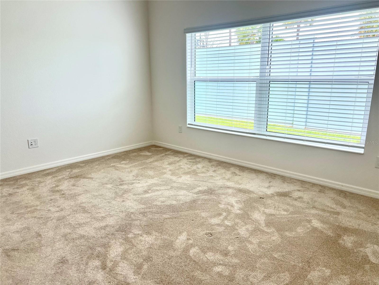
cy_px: 142
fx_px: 285
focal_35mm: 26
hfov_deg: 67.3
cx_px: 190
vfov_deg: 53.1
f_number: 1.5
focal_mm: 5.7
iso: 40
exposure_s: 1/180
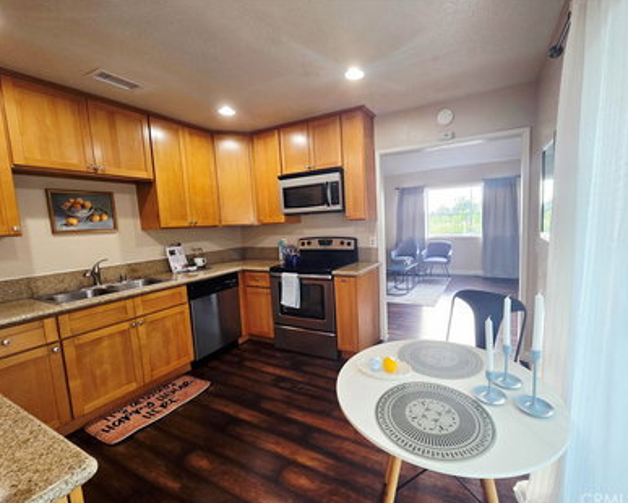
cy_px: 250
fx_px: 260
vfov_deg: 88.0
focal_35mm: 14
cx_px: 335
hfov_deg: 100.5
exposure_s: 1/60.2
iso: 80
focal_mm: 2.2
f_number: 2.2
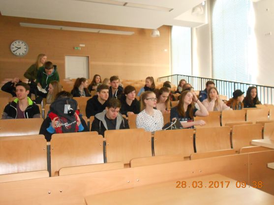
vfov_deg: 44.1
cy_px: 102
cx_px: 137
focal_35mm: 32
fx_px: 253
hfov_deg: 56.8
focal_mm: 5.8
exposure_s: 1/30
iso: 640
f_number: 3.6
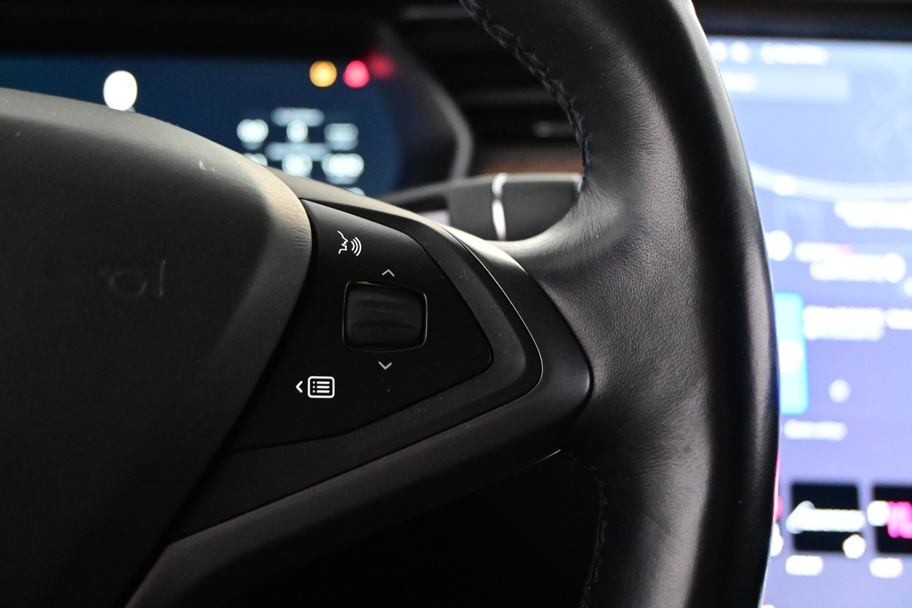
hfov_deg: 52.2
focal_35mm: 37
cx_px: 456
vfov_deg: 36.2
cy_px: 304
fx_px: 931
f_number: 4.2
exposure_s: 1/40
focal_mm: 24.5
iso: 7200
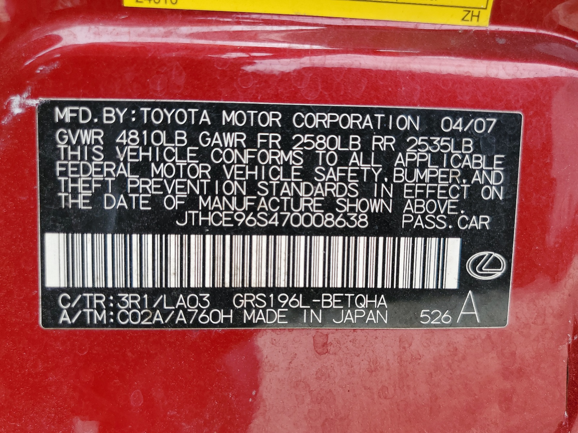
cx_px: 289
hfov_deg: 67.3
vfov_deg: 53.1
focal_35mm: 26
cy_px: 216
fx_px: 434
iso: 50
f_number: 1.5
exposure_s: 1/588
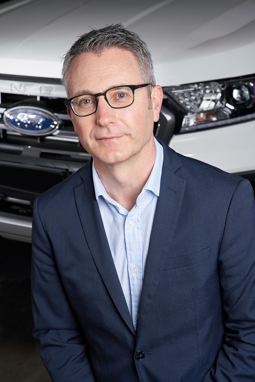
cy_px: 191
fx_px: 744
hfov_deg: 19.5
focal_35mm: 70
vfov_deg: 28.8
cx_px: 128
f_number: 10
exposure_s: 1/200
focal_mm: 70
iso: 800
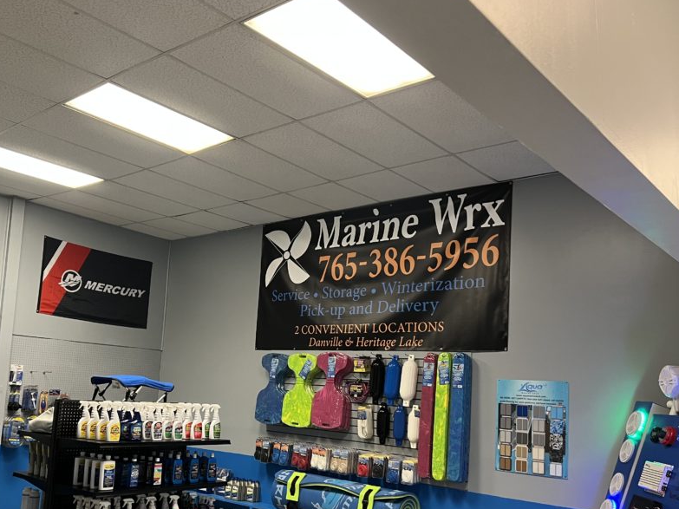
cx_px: 284
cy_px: 324
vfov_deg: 41.4
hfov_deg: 53.7
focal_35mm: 34
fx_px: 667
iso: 200
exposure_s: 1/60
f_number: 1.5
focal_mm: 5.7
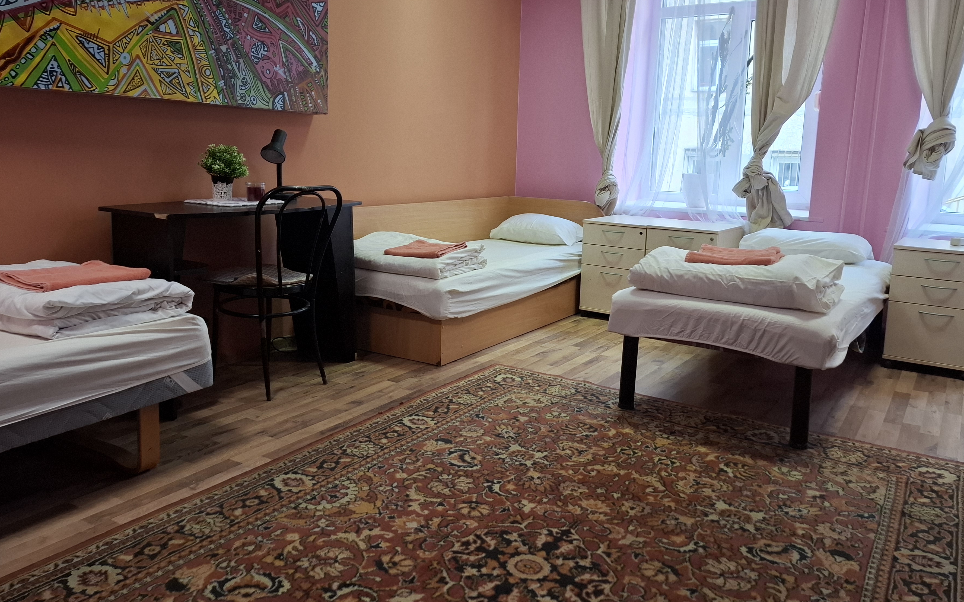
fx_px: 736
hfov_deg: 66.5
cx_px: 482
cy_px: 260
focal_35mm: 28
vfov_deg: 44.4
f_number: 1.8
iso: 250
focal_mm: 5.54
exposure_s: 1/50
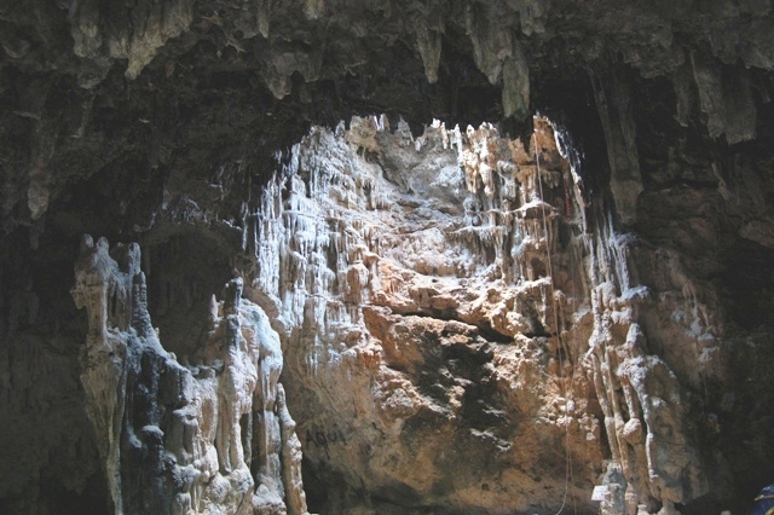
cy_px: 258
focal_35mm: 33
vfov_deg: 39.9
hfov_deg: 57.2
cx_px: 387
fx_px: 709
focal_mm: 22
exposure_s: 1/20
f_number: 5
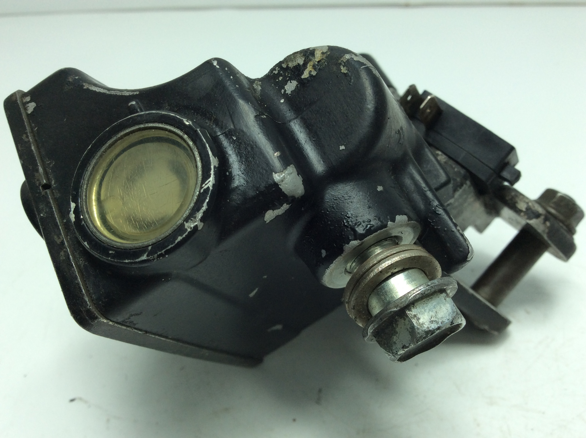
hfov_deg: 56.9
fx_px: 541
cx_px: 293
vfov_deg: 44.1
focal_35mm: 32
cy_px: 219
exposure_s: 1/276
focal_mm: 3.3
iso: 32
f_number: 2.4
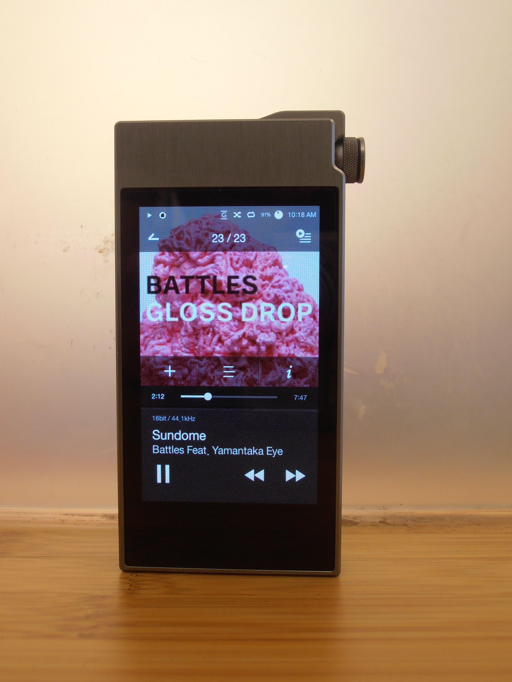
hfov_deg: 38.7
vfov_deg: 50.1
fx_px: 730
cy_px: 341
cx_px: 256
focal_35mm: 37
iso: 125
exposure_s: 1/15
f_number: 3.9
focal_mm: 6.61
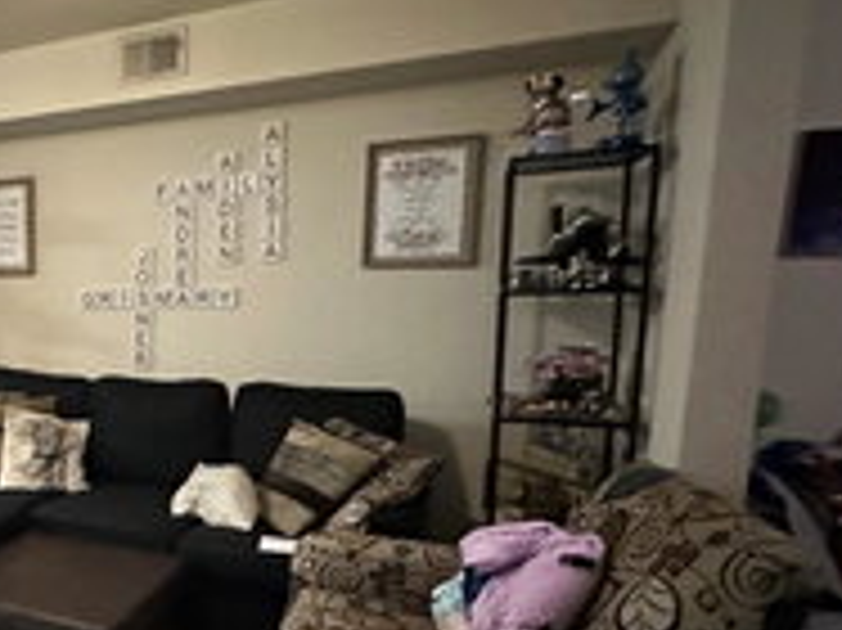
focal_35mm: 32
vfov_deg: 43.8
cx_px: -2
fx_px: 778
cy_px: 387
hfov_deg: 47.2
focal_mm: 2.22
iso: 1250
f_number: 2.2
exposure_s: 1/30
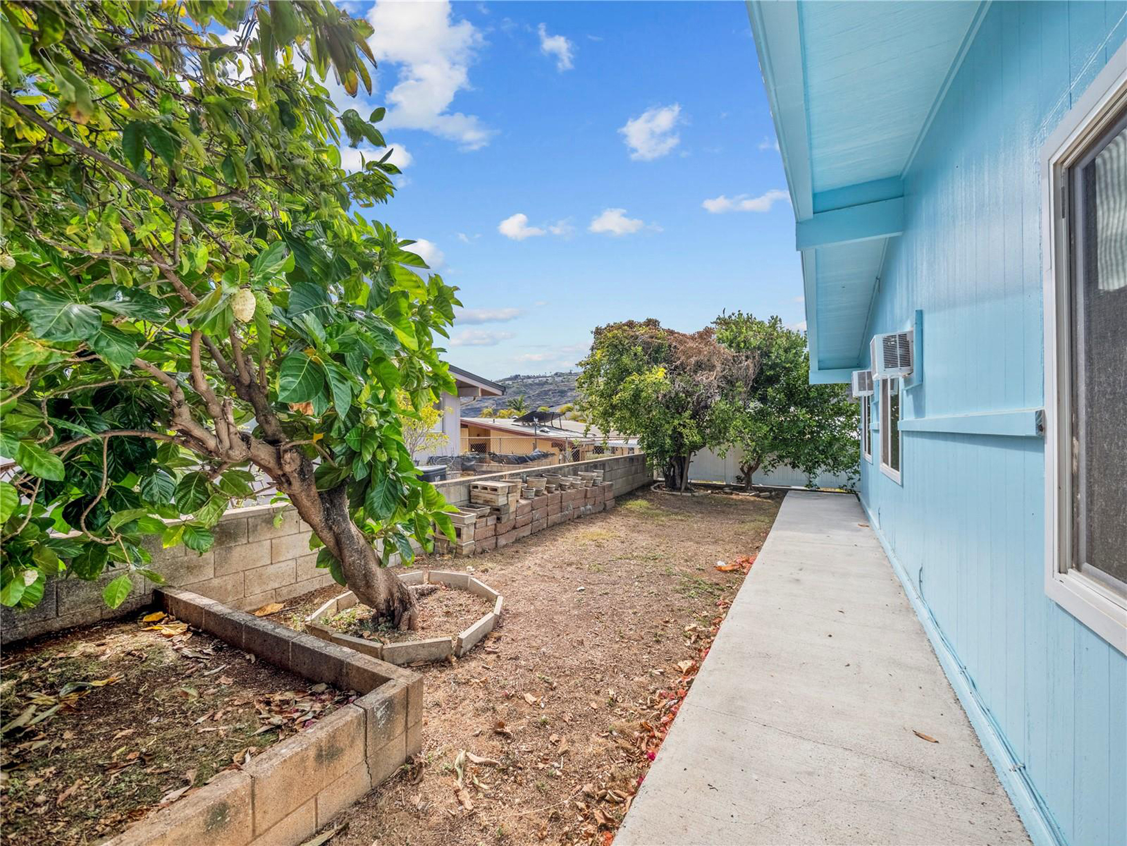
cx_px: 564
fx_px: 456
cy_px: 423
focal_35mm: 14
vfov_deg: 85.7
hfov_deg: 102.0
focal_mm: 7
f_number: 4
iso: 200
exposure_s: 1/8000
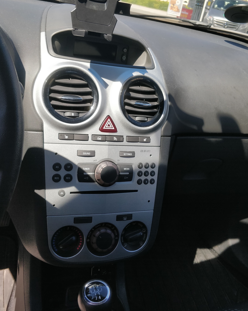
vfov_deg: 62.2
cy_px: 146
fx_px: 257
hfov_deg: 51.5
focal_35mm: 28
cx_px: 121
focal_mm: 4.1
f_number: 1.7
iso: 320
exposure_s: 1/860
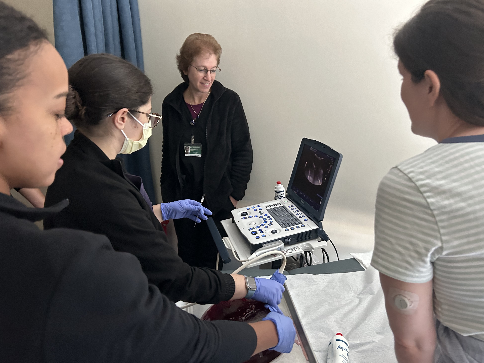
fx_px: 378
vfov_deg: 51.3
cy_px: 185
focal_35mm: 27
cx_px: 251
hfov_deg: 65.3
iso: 500
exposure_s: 1/60
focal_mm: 5.7
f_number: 1.5
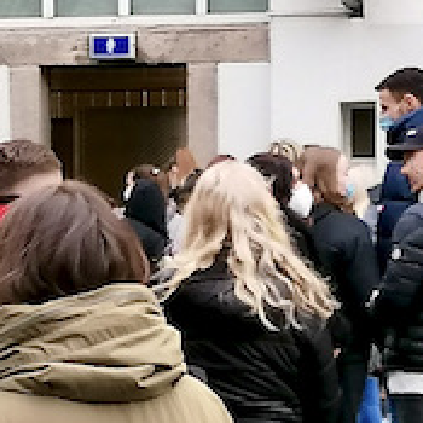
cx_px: 53
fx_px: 2862
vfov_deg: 8.4
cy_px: 416
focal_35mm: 207
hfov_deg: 8.4
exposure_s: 1/100
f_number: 1.8
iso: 64
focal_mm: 4.75
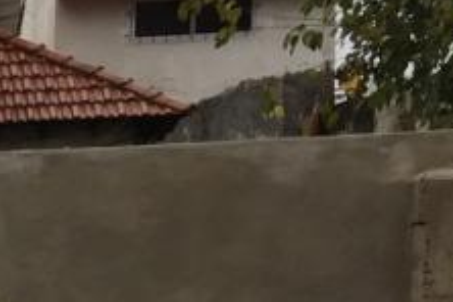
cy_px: 573
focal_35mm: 196
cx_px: -953
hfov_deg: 8.6
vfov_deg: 6.8
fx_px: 2466
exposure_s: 1/465
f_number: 2.2
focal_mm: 4.15
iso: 32
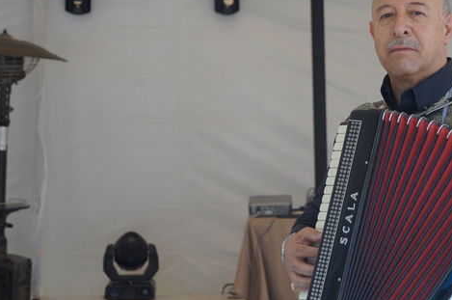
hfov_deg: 18.1
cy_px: 137
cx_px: 296
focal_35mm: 113
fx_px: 1412
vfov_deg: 12.1
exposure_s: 1/250
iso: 640
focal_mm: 55
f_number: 5.6
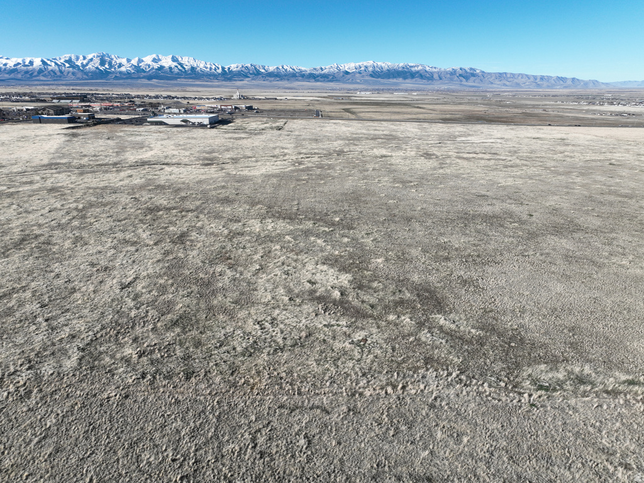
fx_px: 446
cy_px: 242
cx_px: 322
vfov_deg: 56.8
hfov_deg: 71.6
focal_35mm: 24
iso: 100
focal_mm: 12.29
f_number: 2.8
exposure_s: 1/1600
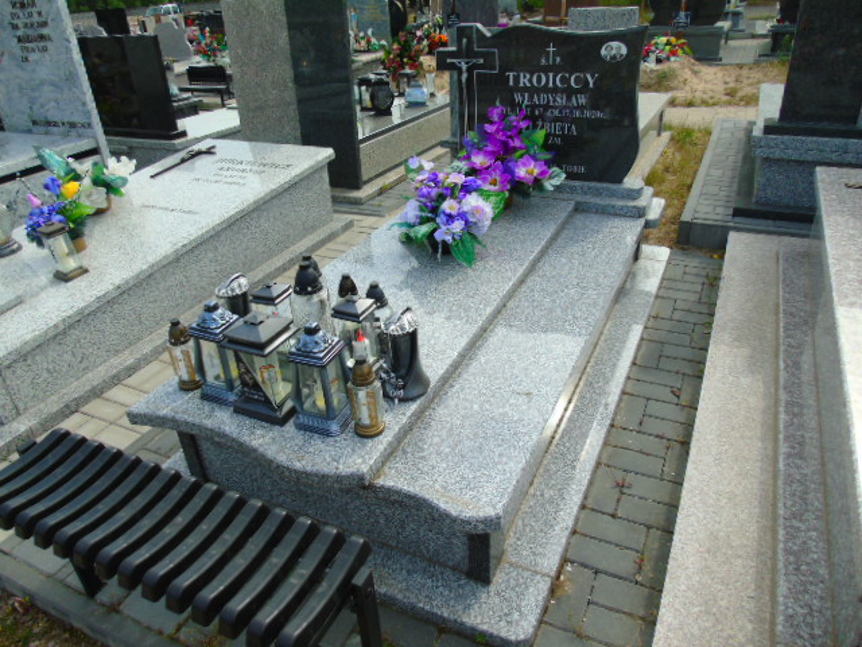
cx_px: 431
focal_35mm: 25
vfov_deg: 54.9
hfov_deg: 69.4
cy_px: 324
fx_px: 623
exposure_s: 1/640
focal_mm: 4.4
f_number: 3.4
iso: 80
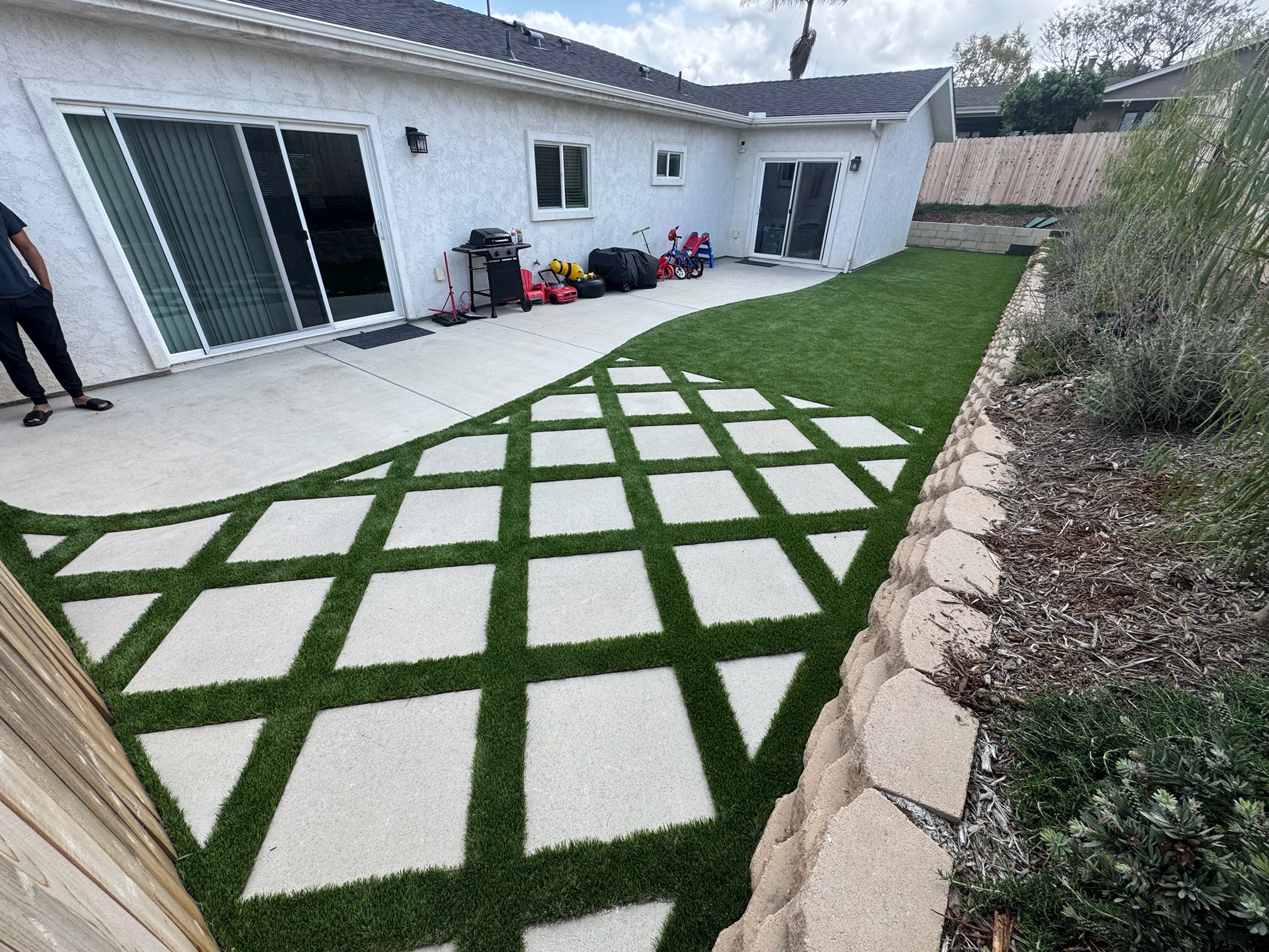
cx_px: 634
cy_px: 476
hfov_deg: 102.1
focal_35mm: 14
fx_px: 513
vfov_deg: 85.7
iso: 40
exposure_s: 1/771
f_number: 2.2
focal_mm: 2.22
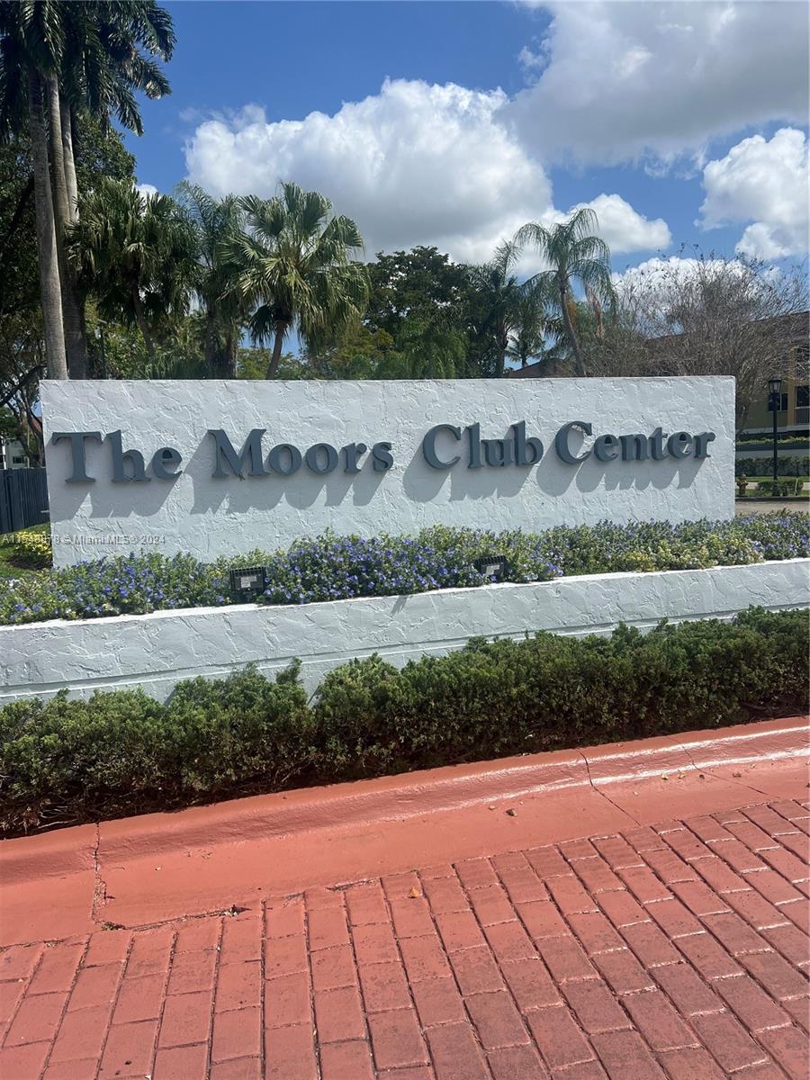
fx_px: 811
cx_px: 405
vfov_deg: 67.3
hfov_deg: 53.1
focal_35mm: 26
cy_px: 540
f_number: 1.5
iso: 50
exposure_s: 1/7463
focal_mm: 5.7
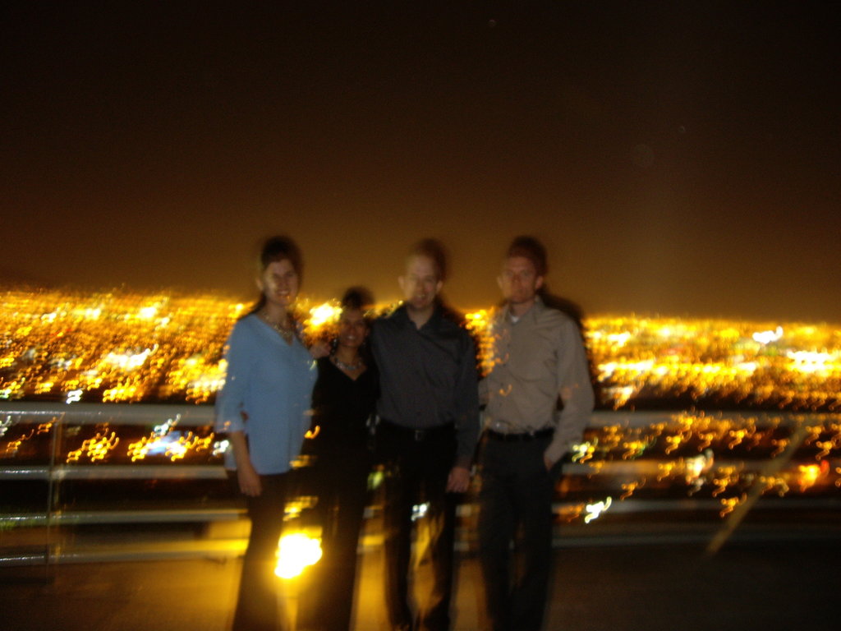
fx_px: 923
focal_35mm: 38
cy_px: 316
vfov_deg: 37.7
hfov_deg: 49.0
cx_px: 420
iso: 100
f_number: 2.7
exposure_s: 3
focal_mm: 6.2
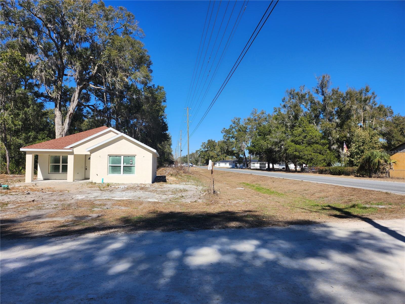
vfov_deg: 56.8
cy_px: 152
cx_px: 202
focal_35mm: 24
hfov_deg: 71.6
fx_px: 281
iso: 50
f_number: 1.8
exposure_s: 1/4032
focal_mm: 5
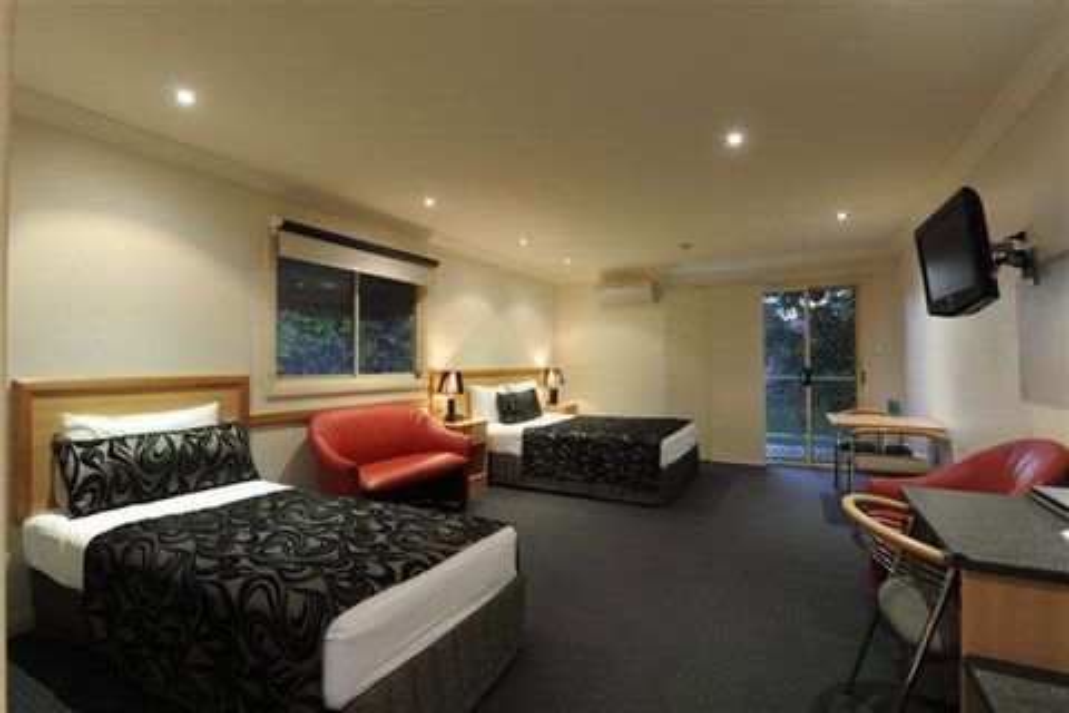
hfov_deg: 93.3
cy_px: 356
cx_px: 534
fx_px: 505
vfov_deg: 70.4
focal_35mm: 17
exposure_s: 1/1.6
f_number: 8
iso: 200
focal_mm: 17
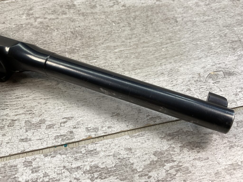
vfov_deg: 48.2
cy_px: 91
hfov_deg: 61.7
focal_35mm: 29
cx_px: 122
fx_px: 204
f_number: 1.8
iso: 16
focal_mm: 3
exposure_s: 1/188
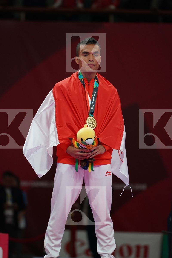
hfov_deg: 4.9
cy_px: 129
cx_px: 86
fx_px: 2007
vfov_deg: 7.4
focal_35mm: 280
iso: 2000
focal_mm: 280
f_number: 4
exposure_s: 1/500
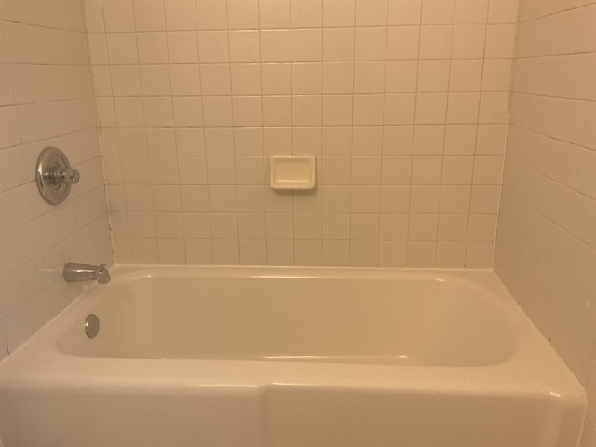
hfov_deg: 61.7
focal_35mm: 29
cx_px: 298
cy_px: 224
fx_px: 499
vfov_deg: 48.2
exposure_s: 1/60
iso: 160
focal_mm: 3
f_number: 1.8
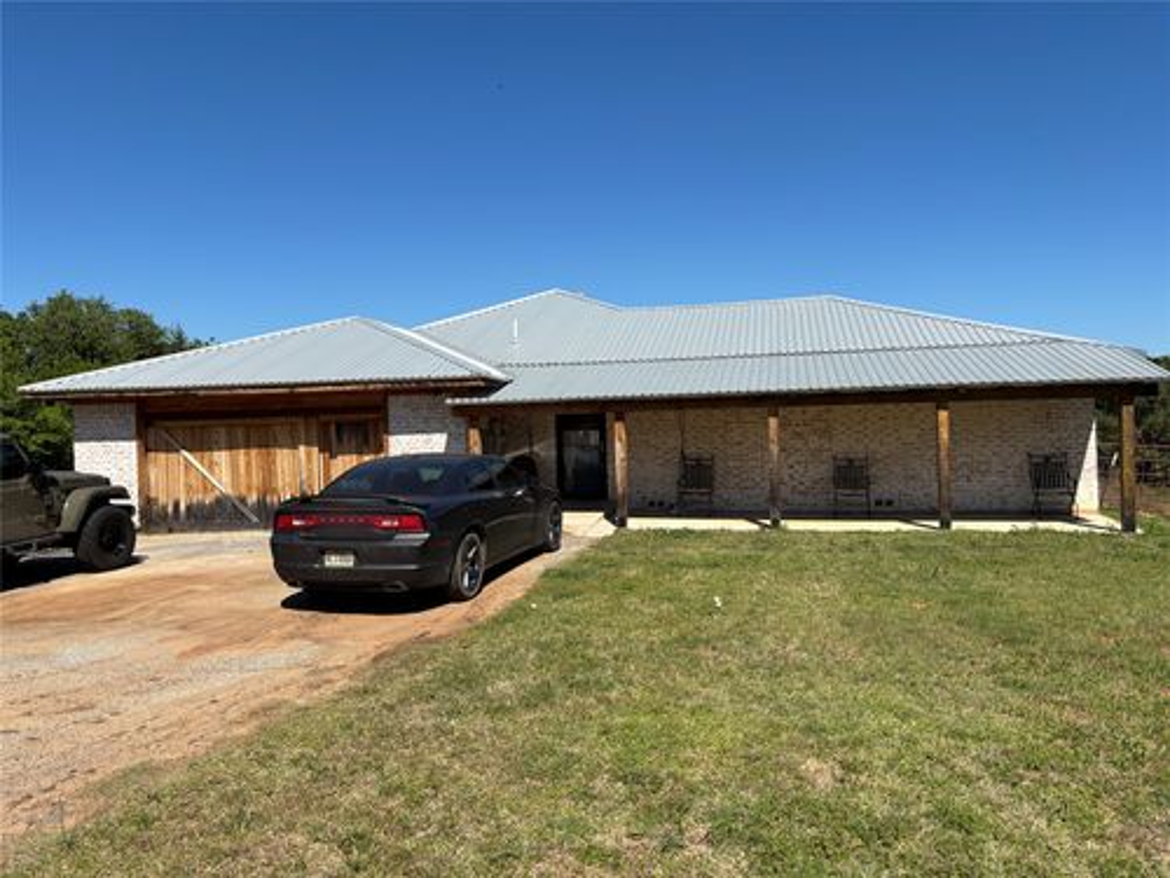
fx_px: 879
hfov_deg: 67.3
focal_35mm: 26
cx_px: 585
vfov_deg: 53.1
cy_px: 439
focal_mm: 5.96
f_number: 1.6
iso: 50
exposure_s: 1/4255
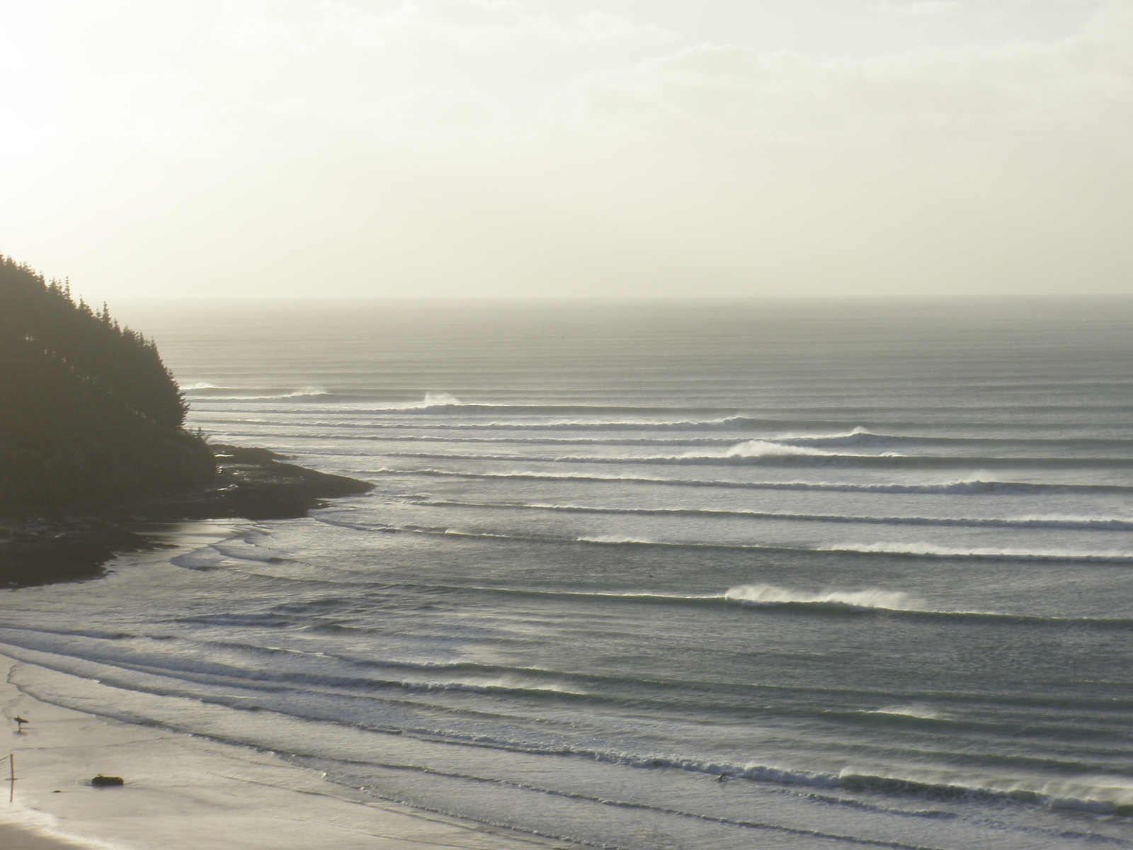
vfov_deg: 12.5
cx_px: 566
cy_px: 425
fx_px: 3895
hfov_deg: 16.6
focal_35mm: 119
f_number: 14
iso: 64
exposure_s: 1/100
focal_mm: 21
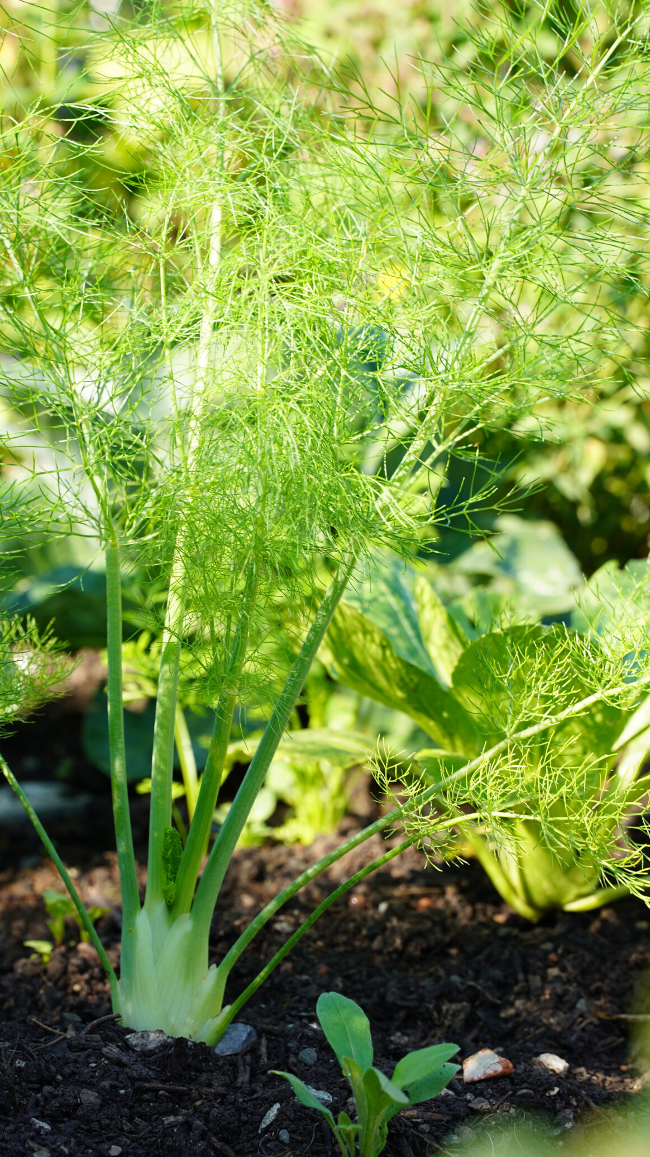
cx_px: 245
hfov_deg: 13.1
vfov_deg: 23.1
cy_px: 698
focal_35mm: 92
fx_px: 2820
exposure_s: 1/100
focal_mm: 71
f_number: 5.6
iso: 100
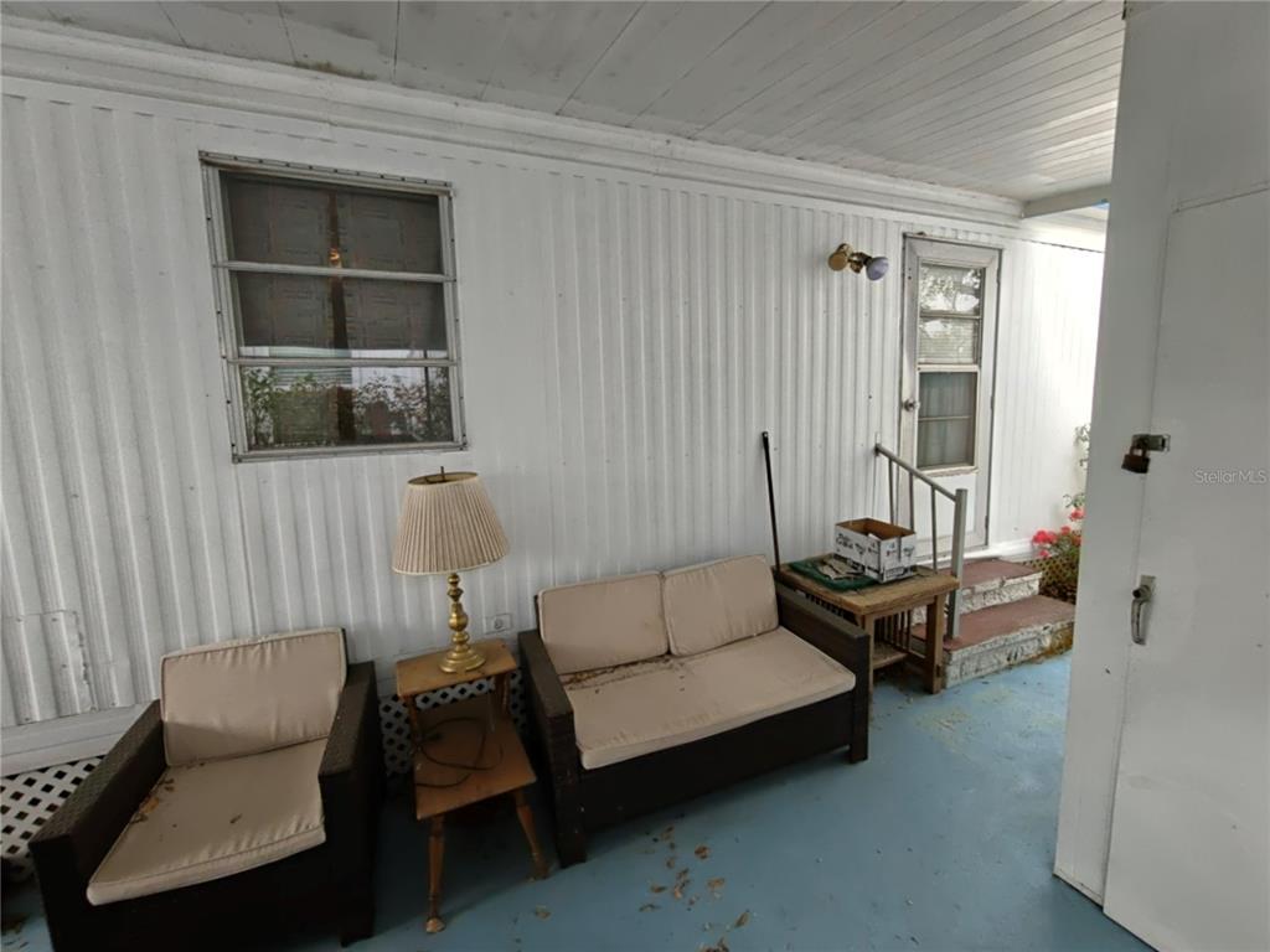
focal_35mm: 15
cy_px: 476
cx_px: 635
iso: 640
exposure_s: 1/191
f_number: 2
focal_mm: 2.3
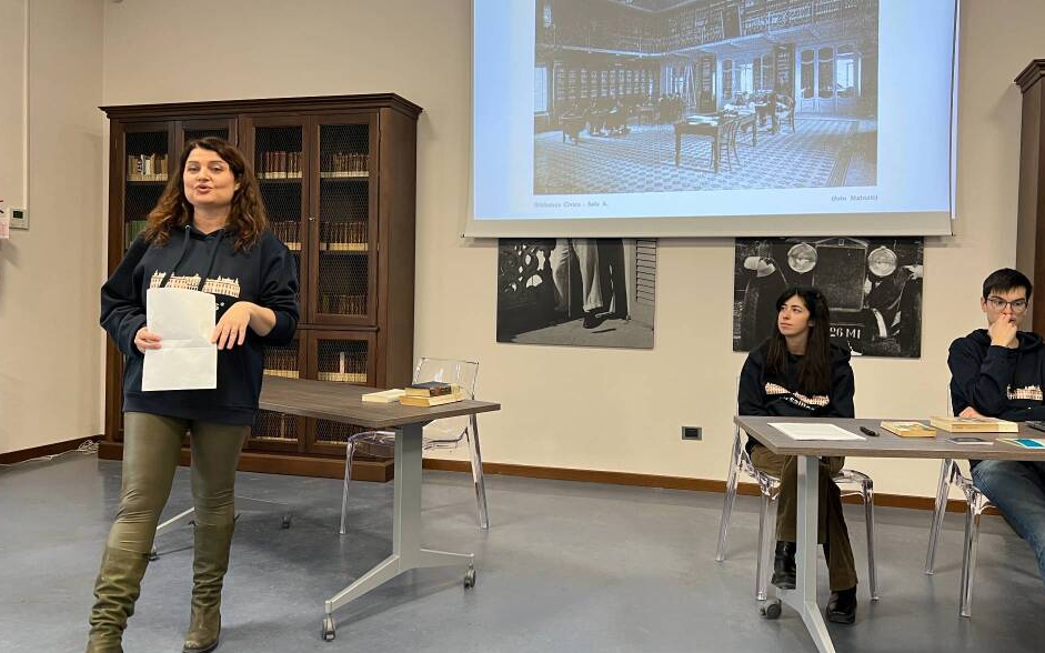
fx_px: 854
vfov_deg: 41.8
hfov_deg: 62.8
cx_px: 554
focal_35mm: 30
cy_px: 302
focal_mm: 5.7
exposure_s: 1/50
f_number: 1.5
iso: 80
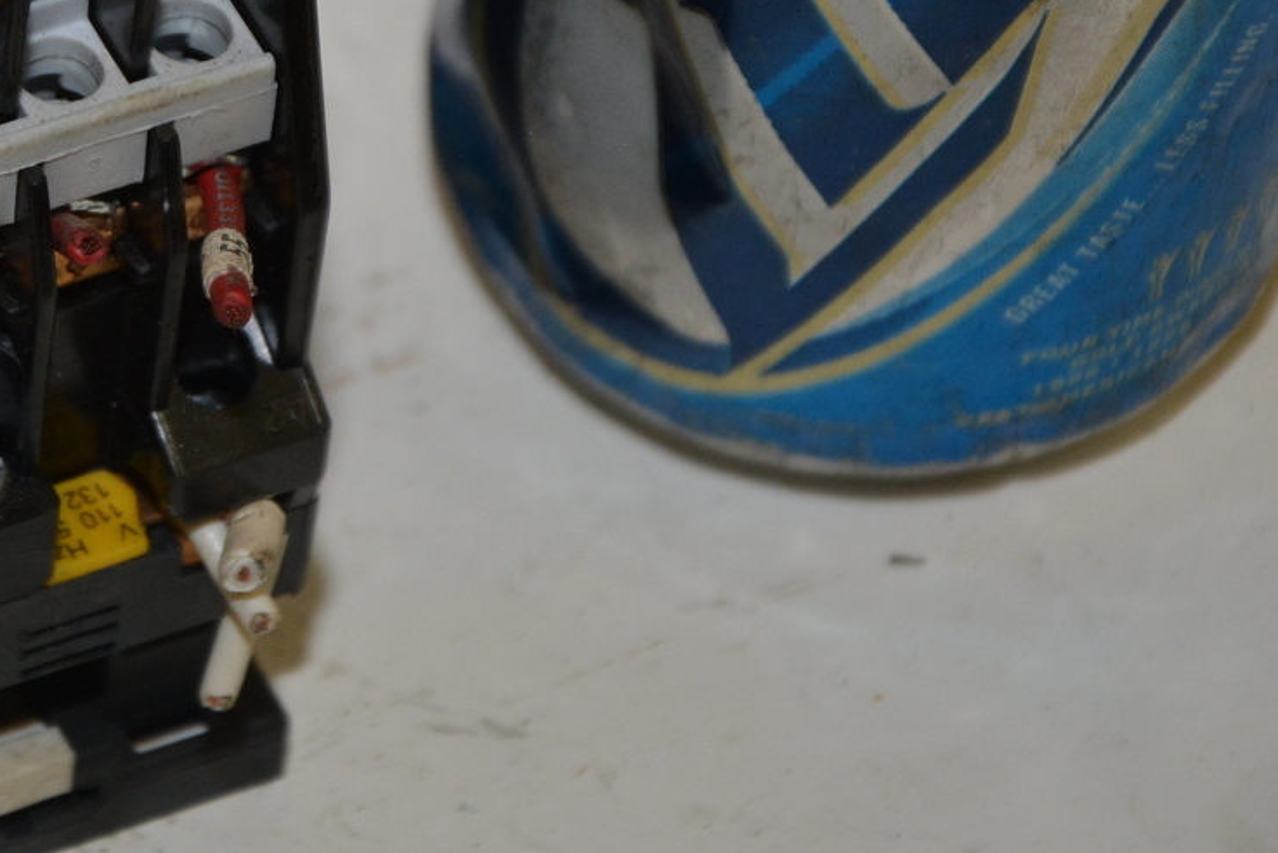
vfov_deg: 3.8
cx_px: -47
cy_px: 59
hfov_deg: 5.7
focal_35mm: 363
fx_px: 12896
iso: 800
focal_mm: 105
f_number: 5.6
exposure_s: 1/200
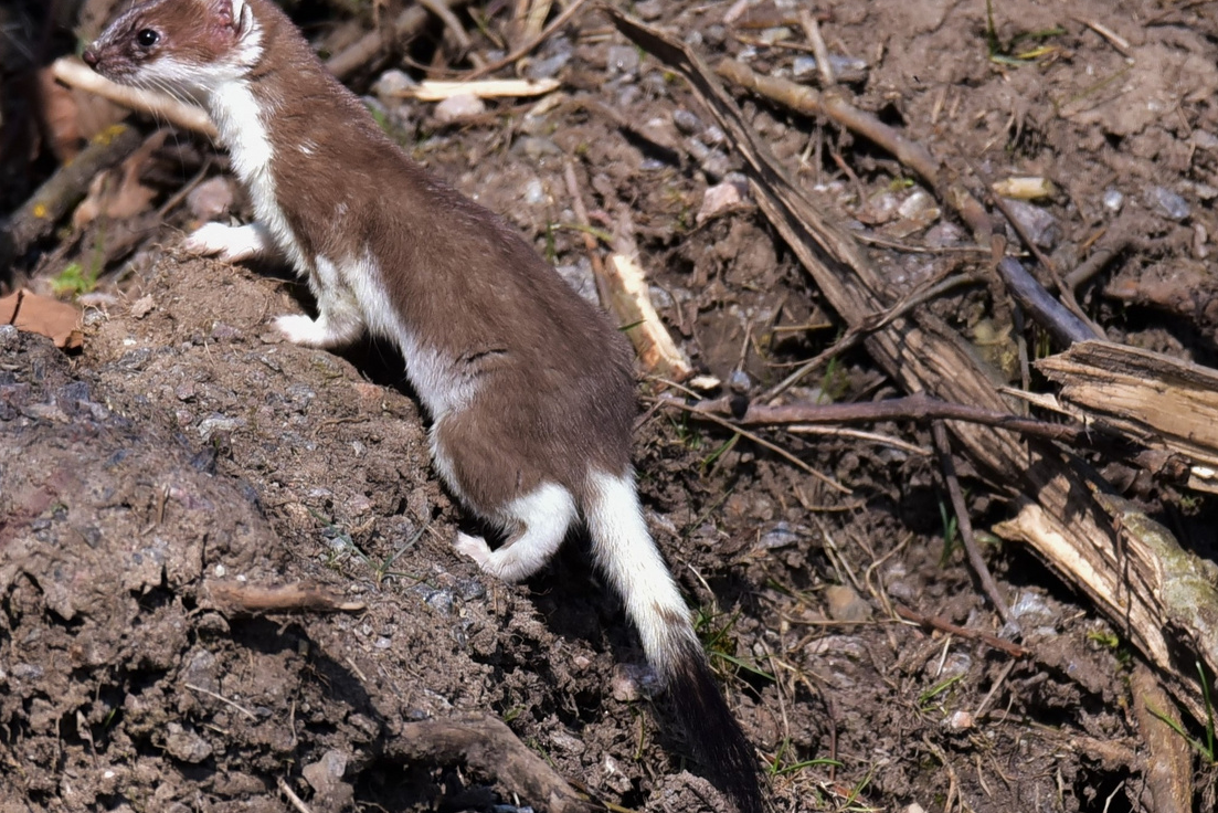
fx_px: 29779
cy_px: 380
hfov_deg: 2.3
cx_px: 652
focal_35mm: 880
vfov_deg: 1.6
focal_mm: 600
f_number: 6.3
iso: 450
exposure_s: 1/1250
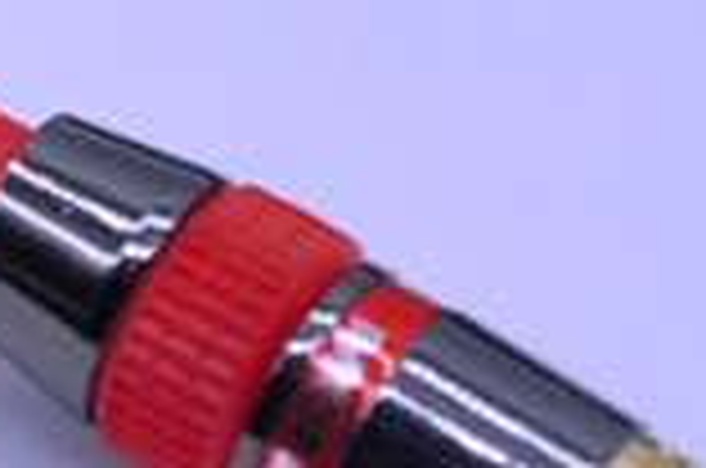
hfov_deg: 3.6
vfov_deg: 2.4
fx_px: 11253
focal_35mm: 575
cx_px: -306
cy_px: -576
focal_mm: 50
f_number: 5
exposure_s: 1/200
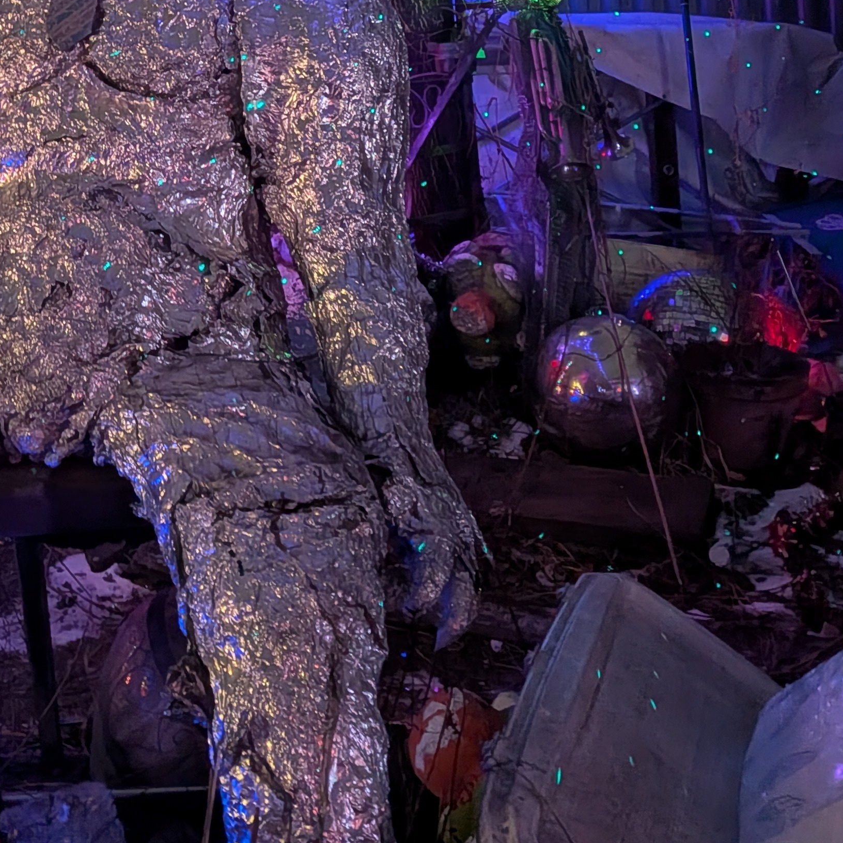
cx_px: 135
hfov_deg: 31.7
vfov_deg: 31.5
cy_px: 108
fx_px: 1433
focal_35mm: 52
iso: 158
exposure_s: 1/64.9
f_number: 1.7
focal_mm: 4.53
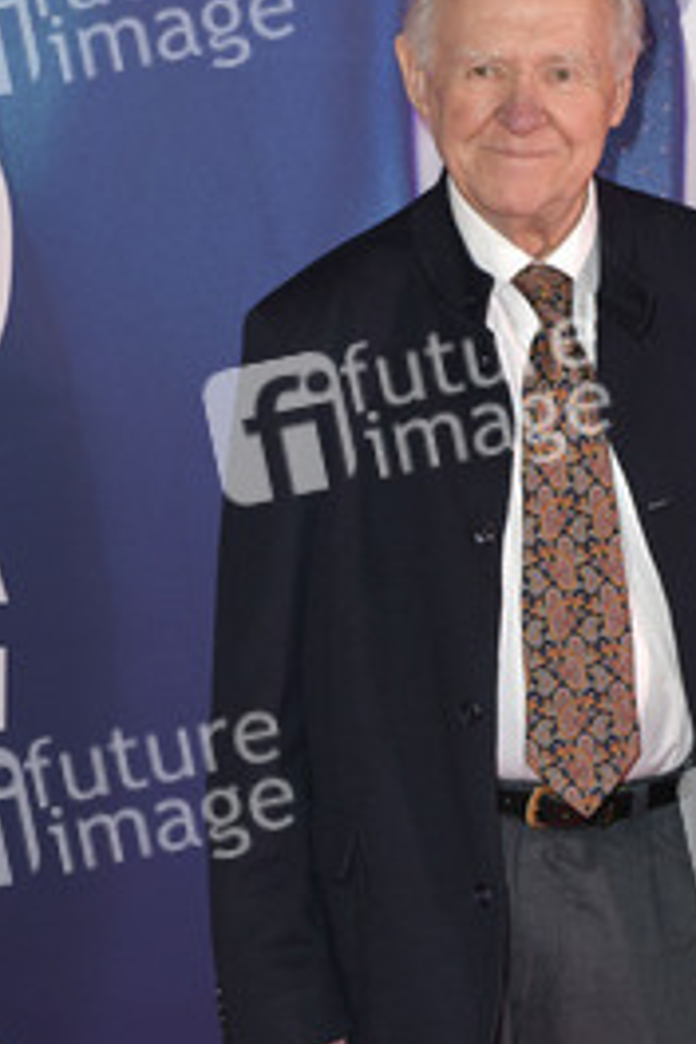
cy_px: 609
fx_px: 3074
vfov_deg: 19.3
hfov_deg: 12.9
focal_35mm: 106
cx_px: 522
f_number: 5.6
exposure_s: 1/125
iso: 800
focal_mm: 70
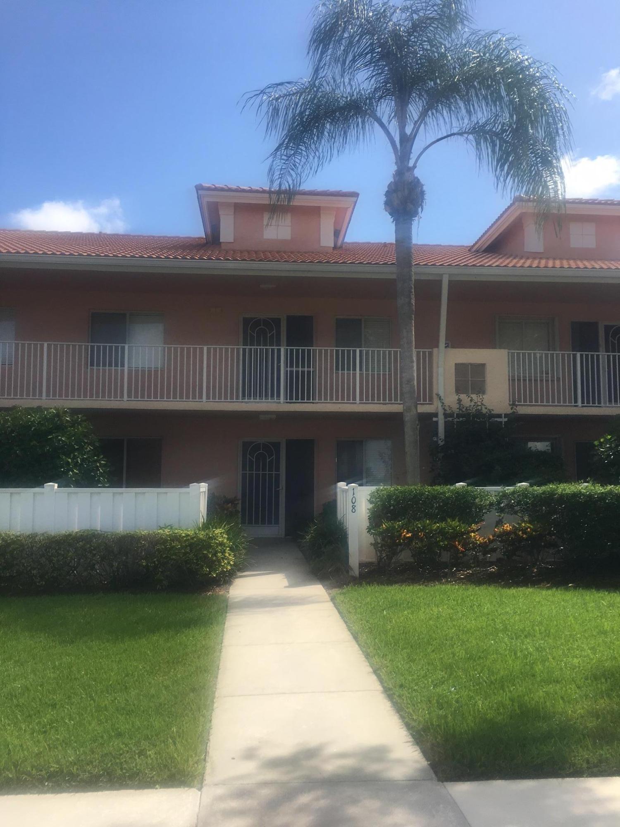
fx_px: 693
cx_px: 310
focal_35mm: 29
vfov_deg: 61.7
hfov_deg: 48.2
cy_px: 414
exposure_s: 1/1538
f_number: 2.2
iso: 25
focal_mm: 4.15
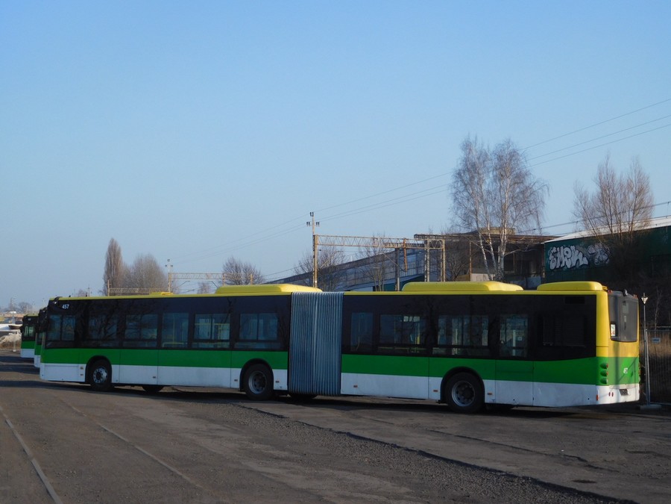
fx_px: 969
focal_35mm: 50
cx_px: 336
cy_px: 252
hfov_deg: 38.2
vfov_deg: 29.1
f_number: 4.1
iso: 125
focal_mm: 8.9
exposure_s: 1/640
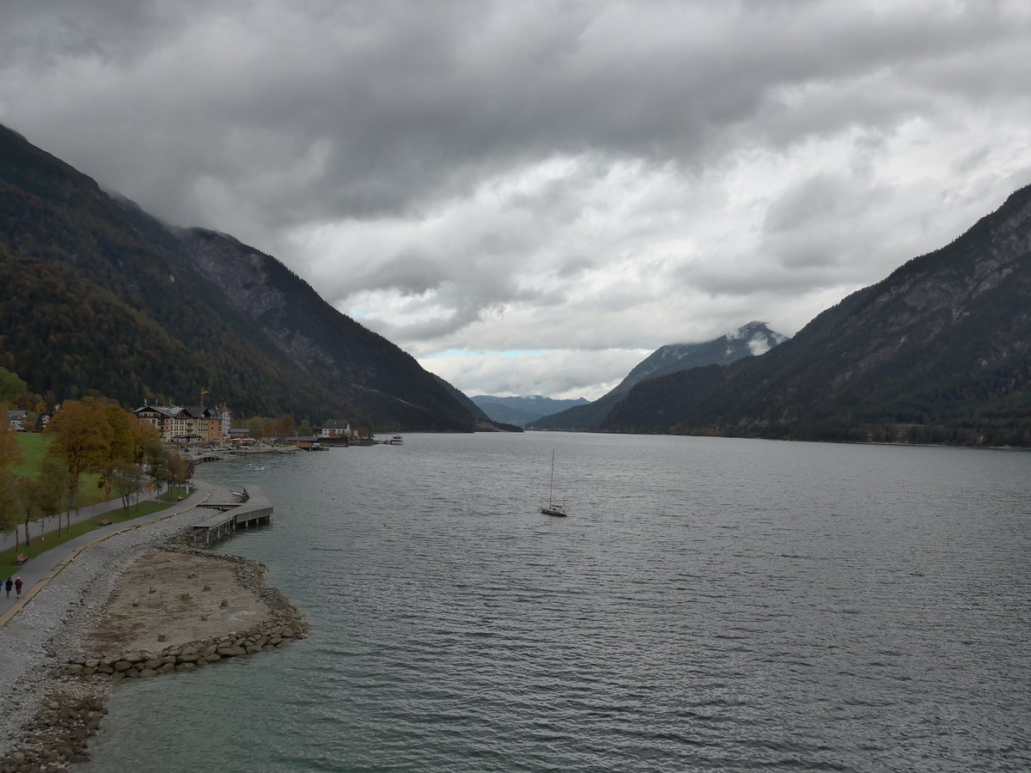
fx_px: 864
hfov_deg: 61.7
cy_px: 386
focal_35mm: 29
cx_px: 516
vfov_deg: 48.2
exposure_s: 1/800
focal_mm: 6
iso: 160
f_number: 3.2
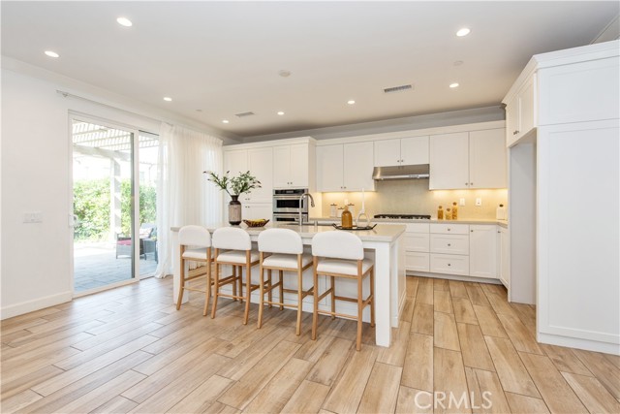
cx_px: 310
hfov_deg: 96.7
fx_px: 276
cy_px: 207
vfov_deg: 73.8
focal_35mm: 16
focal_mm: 16
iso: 560
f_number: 5.6
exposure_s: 1/125
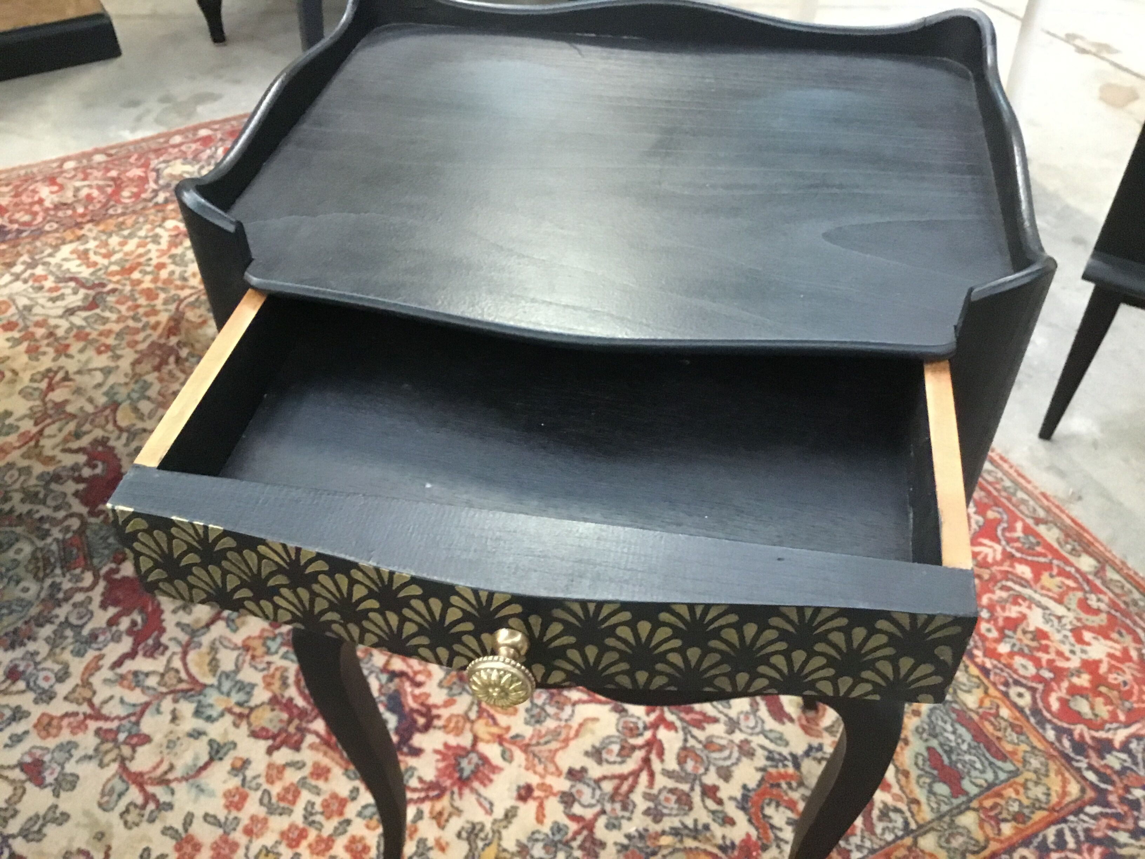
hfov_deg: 58.4
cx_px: 572
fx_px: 1025
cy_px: 430
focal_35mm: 31
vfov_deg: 45.4
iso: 320
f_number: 2.4
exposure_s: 1/17
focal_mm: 3.3
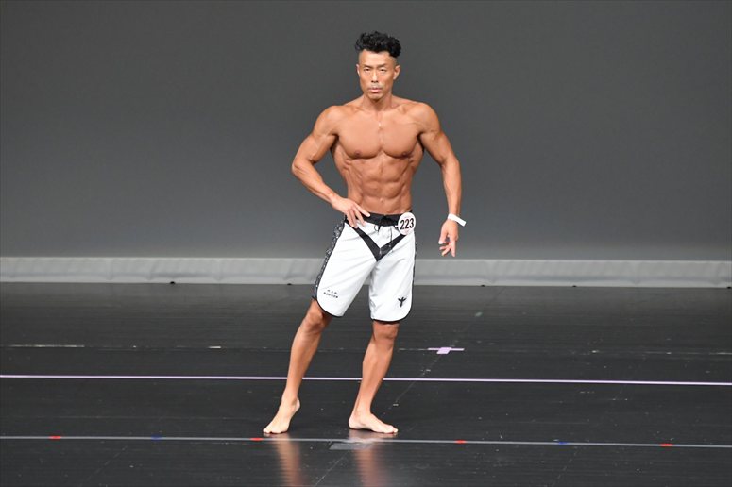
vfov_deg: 4.0
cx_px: 366
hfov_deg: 6.0
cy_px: 244
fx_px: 7012
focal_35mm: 345
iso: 5000
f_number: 5.6
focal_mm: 230
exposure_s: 1/400
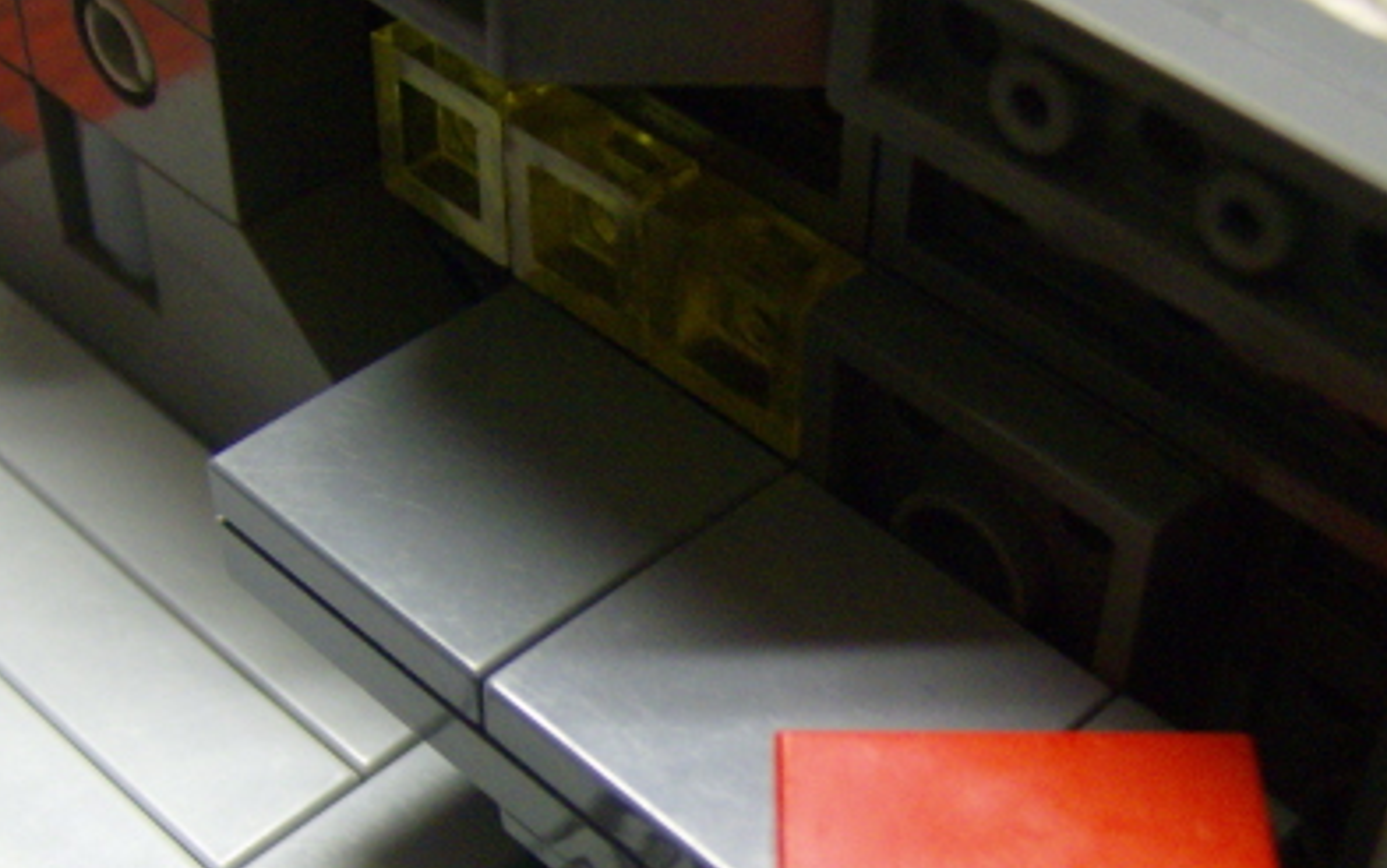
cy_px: 633
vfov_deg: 20.8
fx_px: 2345
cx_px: 783
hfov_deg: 32.9
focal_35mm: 62
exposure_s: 1/5.49
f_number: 2.8
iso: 200
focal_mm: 6
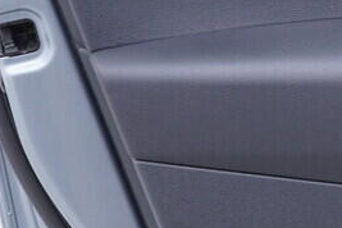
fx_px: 1843
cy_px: 79
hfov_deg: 10.0
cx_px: 620
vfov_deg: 7.1
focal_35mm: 194
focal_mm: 24
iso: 125
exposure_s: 1/40
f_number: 2.8
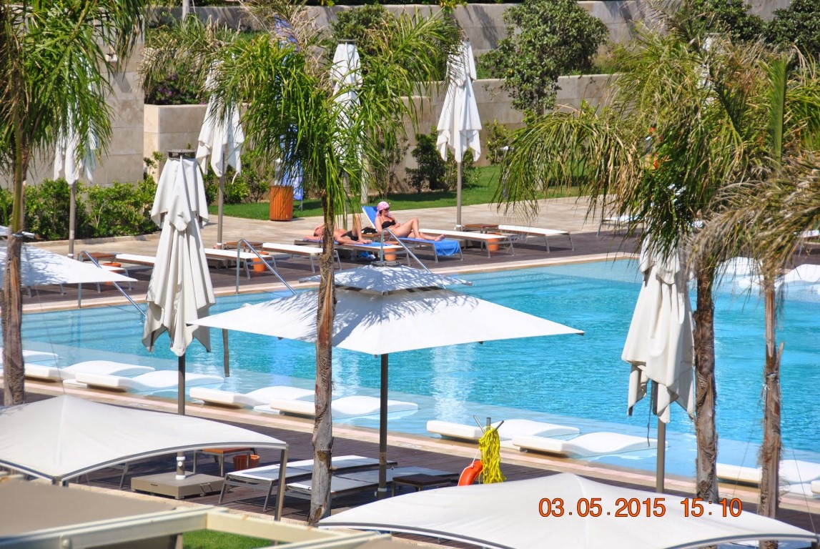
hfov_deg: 11.4
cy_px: 274
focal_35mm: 180
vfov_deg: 7.7
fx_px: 4105
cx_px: 410
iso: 100
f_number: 6.3
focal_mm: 120
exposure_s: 1/640
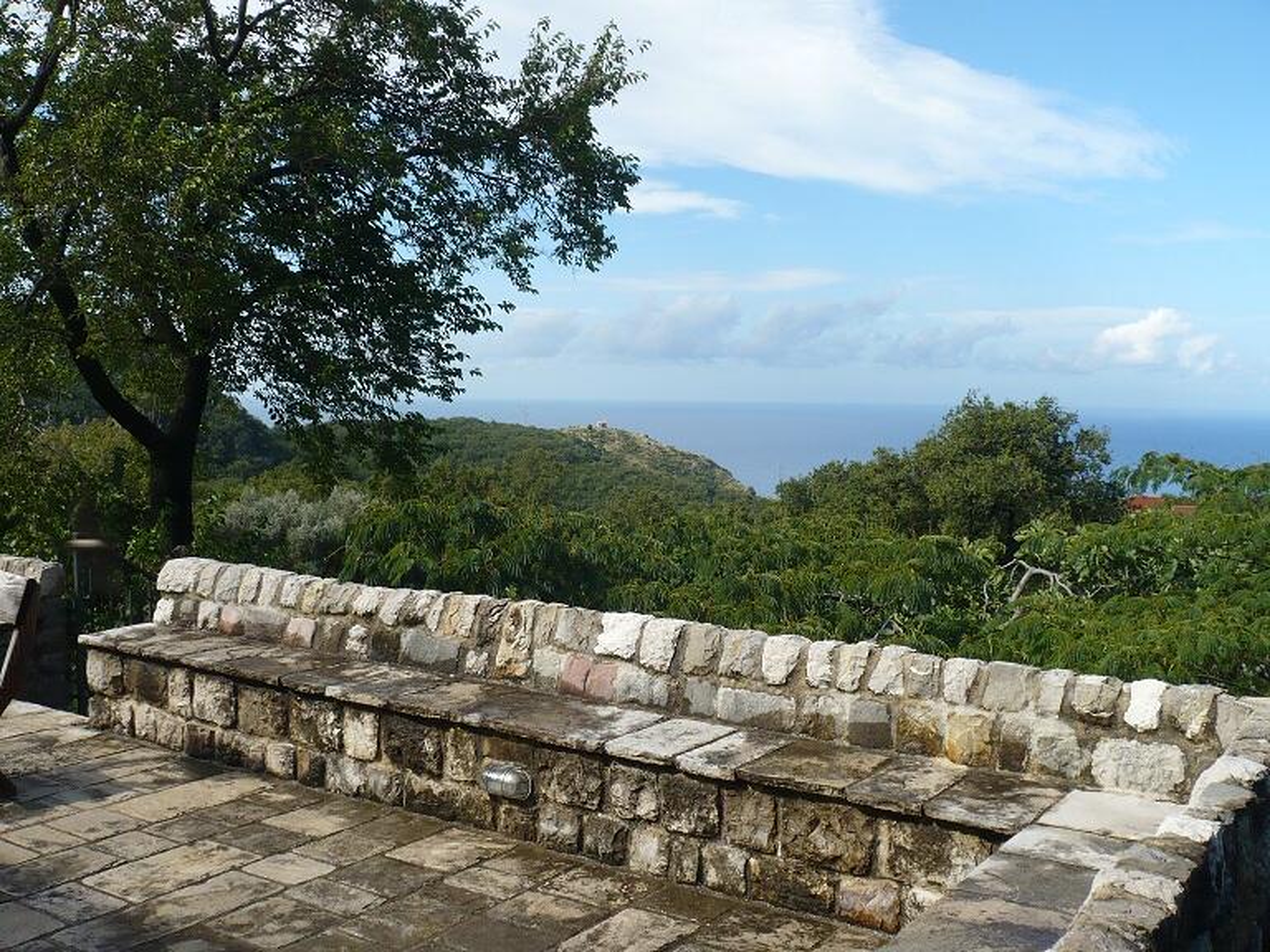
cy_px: 476
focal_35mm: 35
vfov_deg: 40.7
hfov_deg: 52.6
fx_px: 1284
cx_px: 635
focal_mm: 5.8
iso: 100
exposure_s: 1/125
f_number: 8
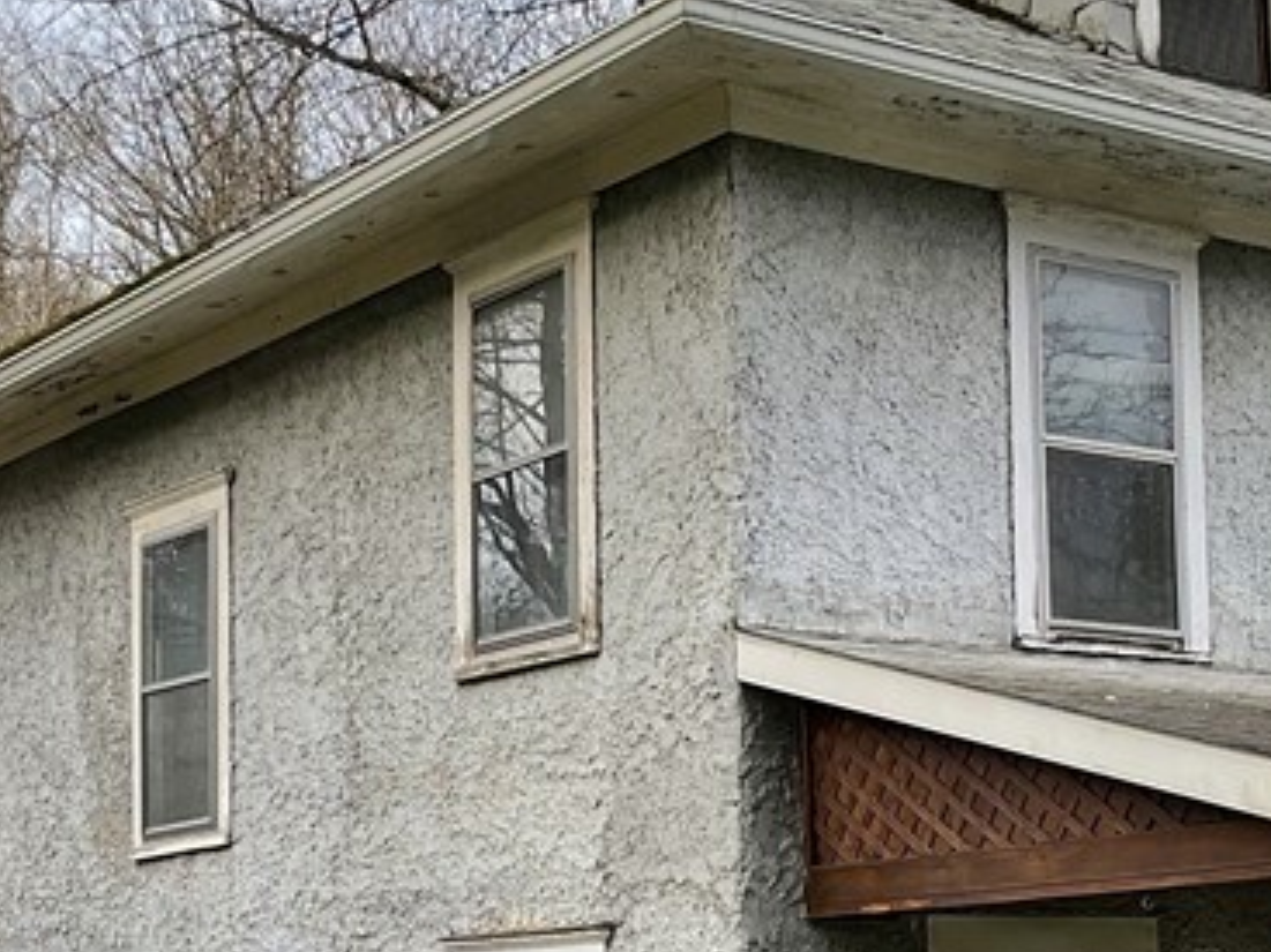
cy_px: 862
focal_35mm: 81
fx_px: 2973
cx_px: 713
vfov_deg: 17.9
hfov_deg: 24.1
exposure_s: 1/196
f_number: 1.8
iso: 16
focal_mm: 3
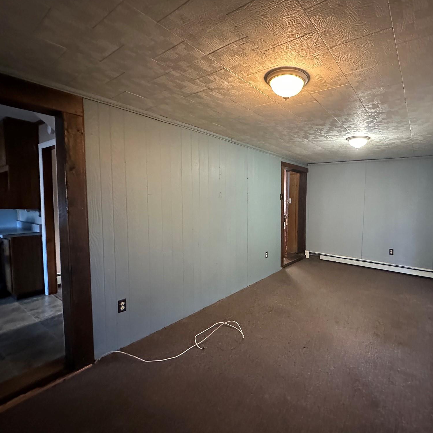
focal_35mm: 17
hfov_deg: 82.8
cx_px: 264
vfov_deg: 84.0
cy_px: 215
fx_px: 241
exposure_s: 1/40
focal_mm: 2.22
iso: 800
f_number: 2.2
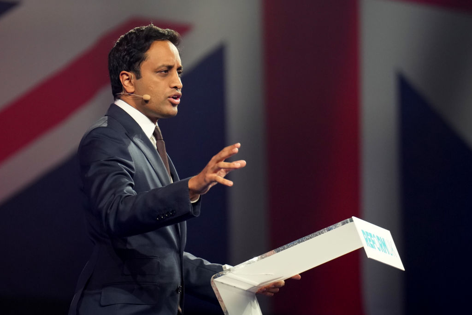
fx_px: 3934
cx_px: 236
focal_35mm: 300
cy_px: 158
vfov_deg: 4.6
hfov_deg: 6.9
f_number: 2.8
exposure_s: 1/250
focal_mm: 200
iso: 1250
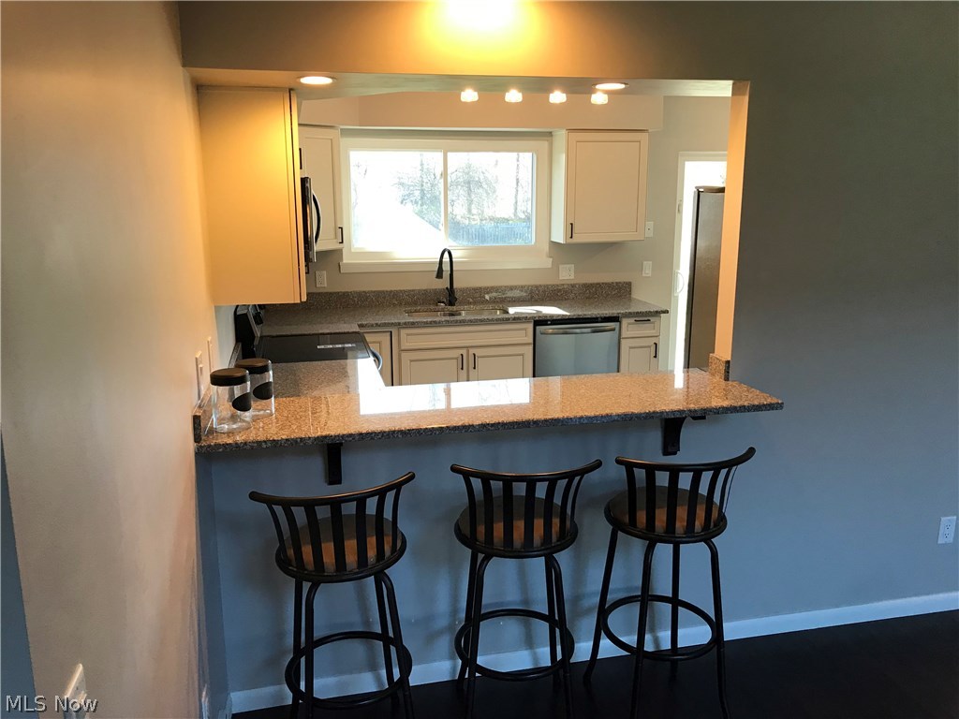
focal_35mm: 28
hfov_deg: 63.4
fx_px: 776
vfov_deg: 49.7
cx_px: 480
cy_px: 360
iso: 25
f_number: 1.8
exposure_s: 1/30
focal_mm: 3.99
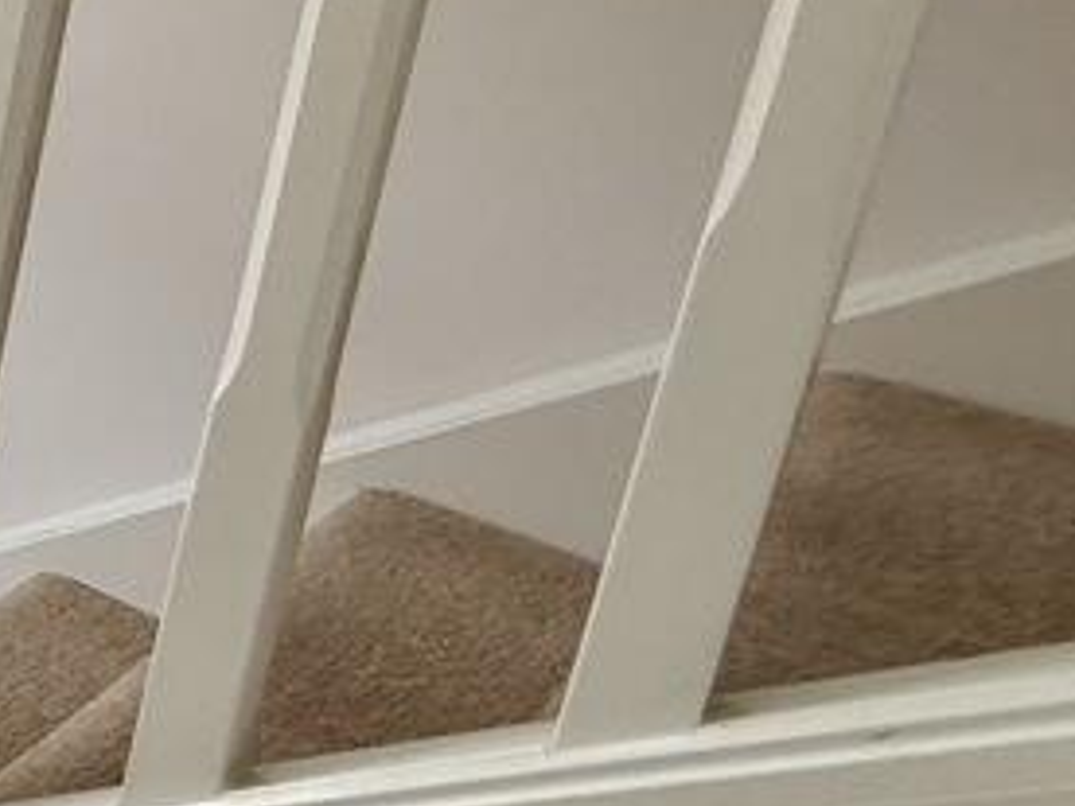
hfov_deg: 22.5
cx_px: -830
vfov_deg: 26.6
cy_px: 12
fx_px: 1615
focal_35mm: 52
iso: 64
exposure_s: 1/159
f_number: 2.2
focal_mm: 2.22
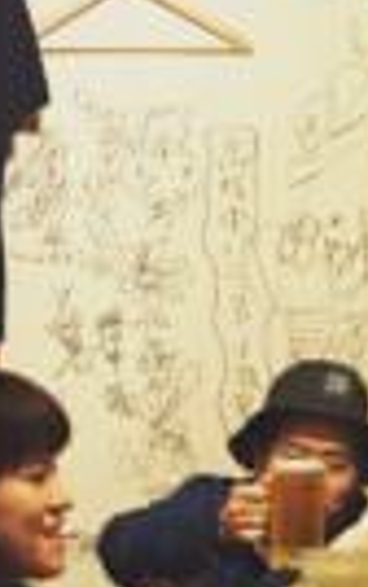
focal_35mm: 92
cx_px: 394
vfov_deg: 21.9
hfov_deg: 14.0
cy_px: 561
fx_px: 1473
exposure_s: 1/24
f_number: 2.2
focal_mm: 4.15
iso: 250
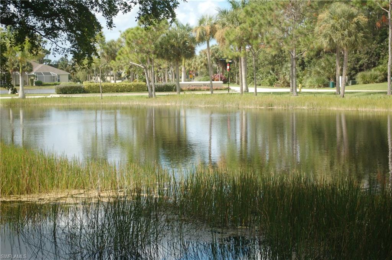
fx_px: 897
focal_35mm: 82
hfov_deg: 24.6
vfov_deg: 16.5
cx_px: 196
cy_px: 130
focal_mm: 55
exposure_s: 1/500
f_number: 5.6
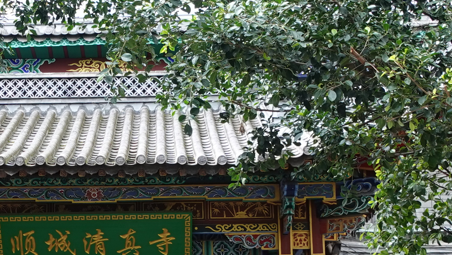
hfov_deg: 22.8
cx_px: 73
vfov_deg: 13.1
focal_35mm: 92
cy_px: 220
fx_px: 1103
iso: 125
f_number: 2.8
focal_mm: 9.4
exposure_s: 1/60
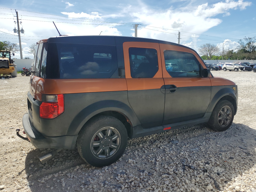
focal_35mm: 26
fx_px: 192
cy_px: 96
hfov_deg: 67.3
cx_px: 128
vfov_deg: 53.1
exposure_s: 1/3333
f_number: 1.5
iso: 50
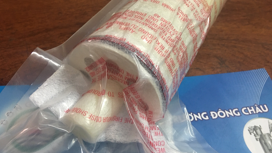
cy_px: 89
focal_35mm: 32
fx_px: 231
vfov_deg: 36.6
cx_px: 136
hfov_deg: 61.0
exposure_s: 1/10
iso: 80
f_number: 2.2
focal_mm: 4.15
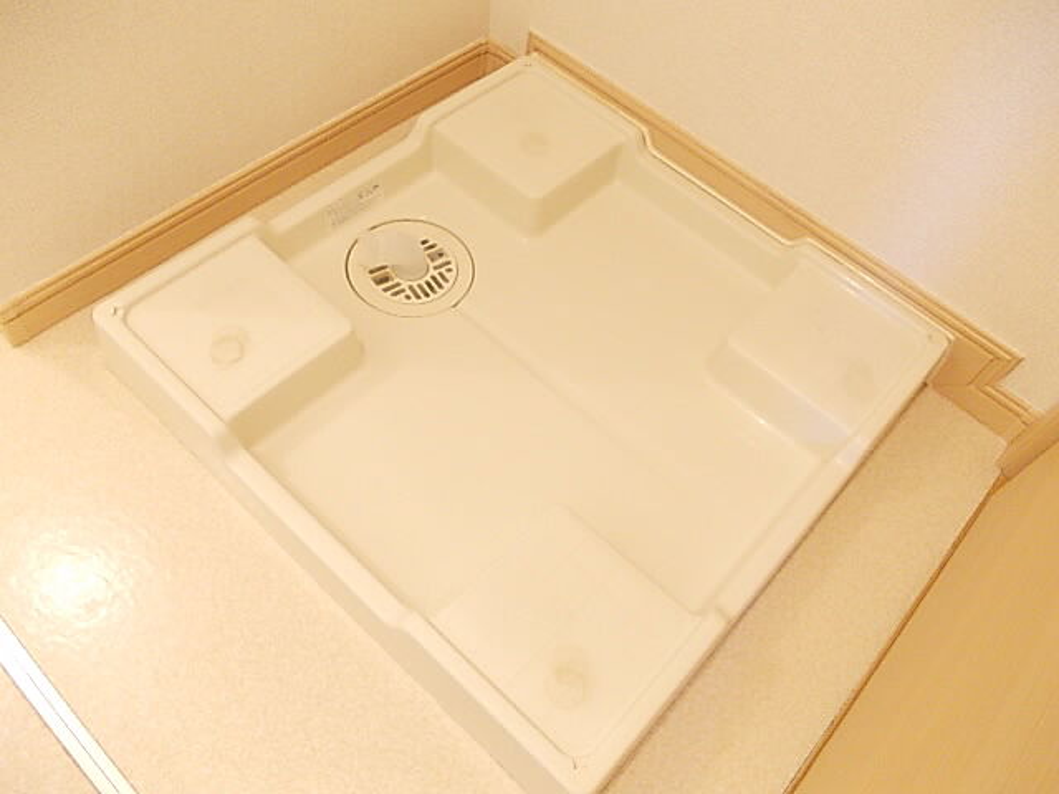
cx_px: 530
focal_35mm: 28
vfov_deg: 49.7
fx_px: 857
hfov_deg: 63.4
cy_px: 397
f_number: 2.7
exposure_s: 1/15
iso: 200
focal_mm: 4
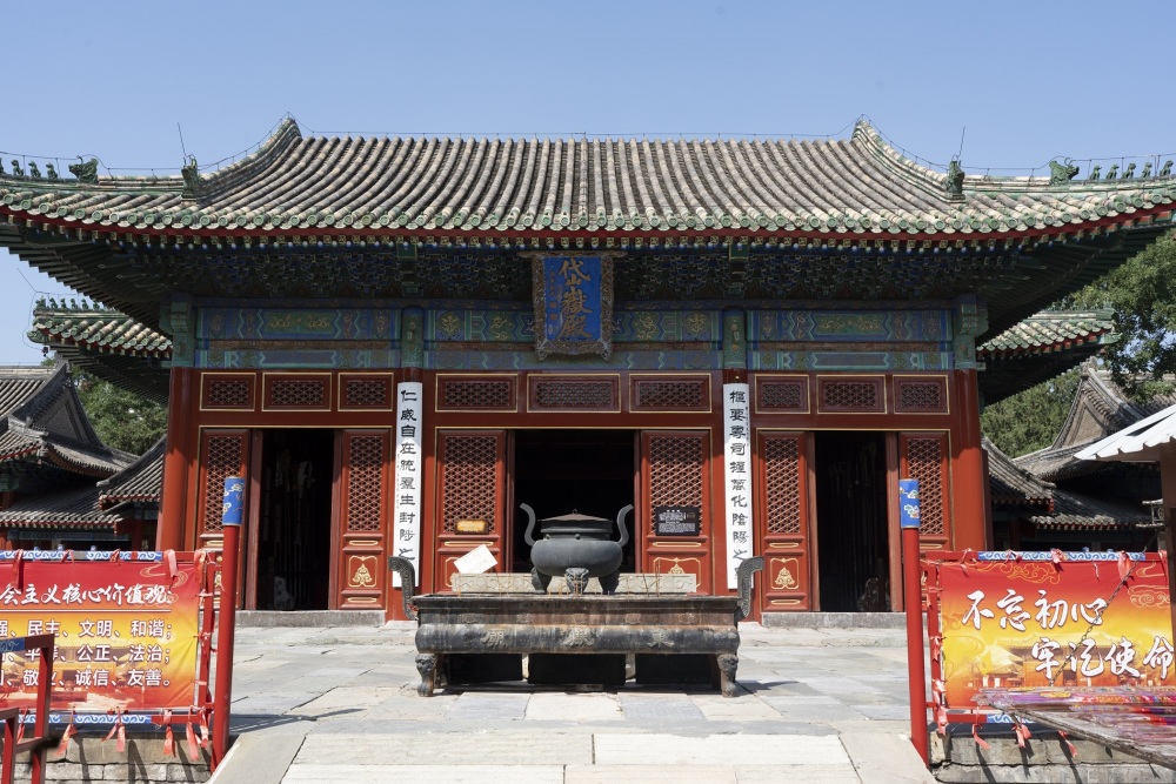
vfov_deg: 37.9
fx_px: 1143
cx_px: 588
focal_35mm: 35
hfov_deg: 54.4
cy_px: 392
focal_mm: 35
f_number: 10
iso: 400
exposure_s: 1/400
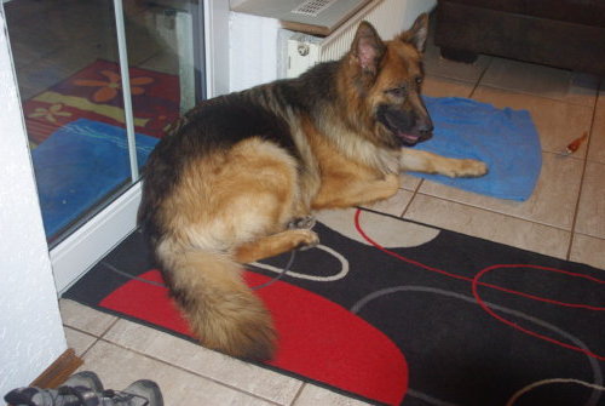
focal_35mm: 42
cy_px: 203
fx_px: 707
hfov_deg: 46.3
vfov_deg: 32.0
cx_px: 302
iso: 800
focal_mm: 28.13
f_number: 4
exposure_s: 1/45
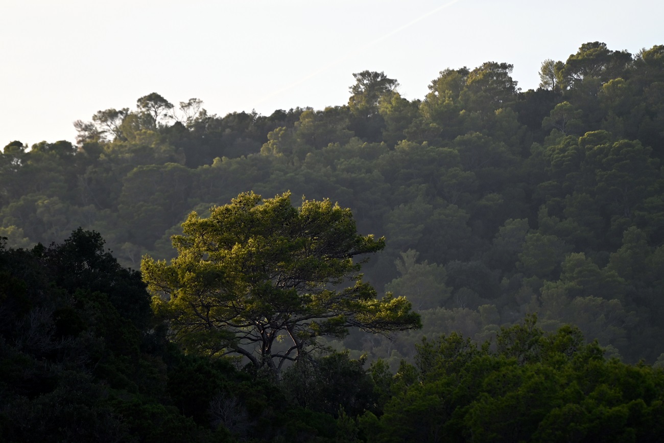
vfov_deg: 4.9
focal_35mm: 280
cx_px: 332
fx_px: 5165
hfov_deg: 7.4
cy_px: 222
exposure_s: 1/800
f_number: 5.6
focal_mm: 280
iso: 400
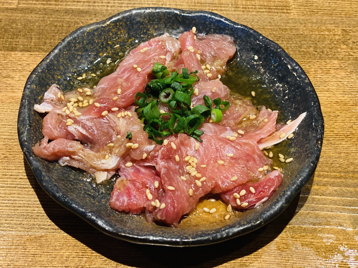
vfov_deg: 28.0
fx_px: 538
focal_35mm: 52
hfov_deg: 36.8
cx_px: 179
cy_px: 134
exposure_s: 1/33
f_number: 2
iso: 200
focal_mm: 6
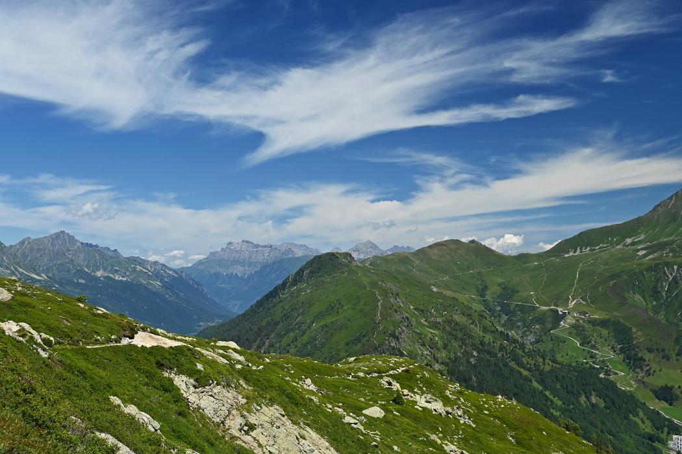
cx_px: 341
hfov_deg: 43.0
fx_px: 867
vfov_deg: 29.4
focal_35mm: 46
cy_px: 227
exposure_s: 1/250
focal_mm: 30.5
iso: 200
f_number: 8
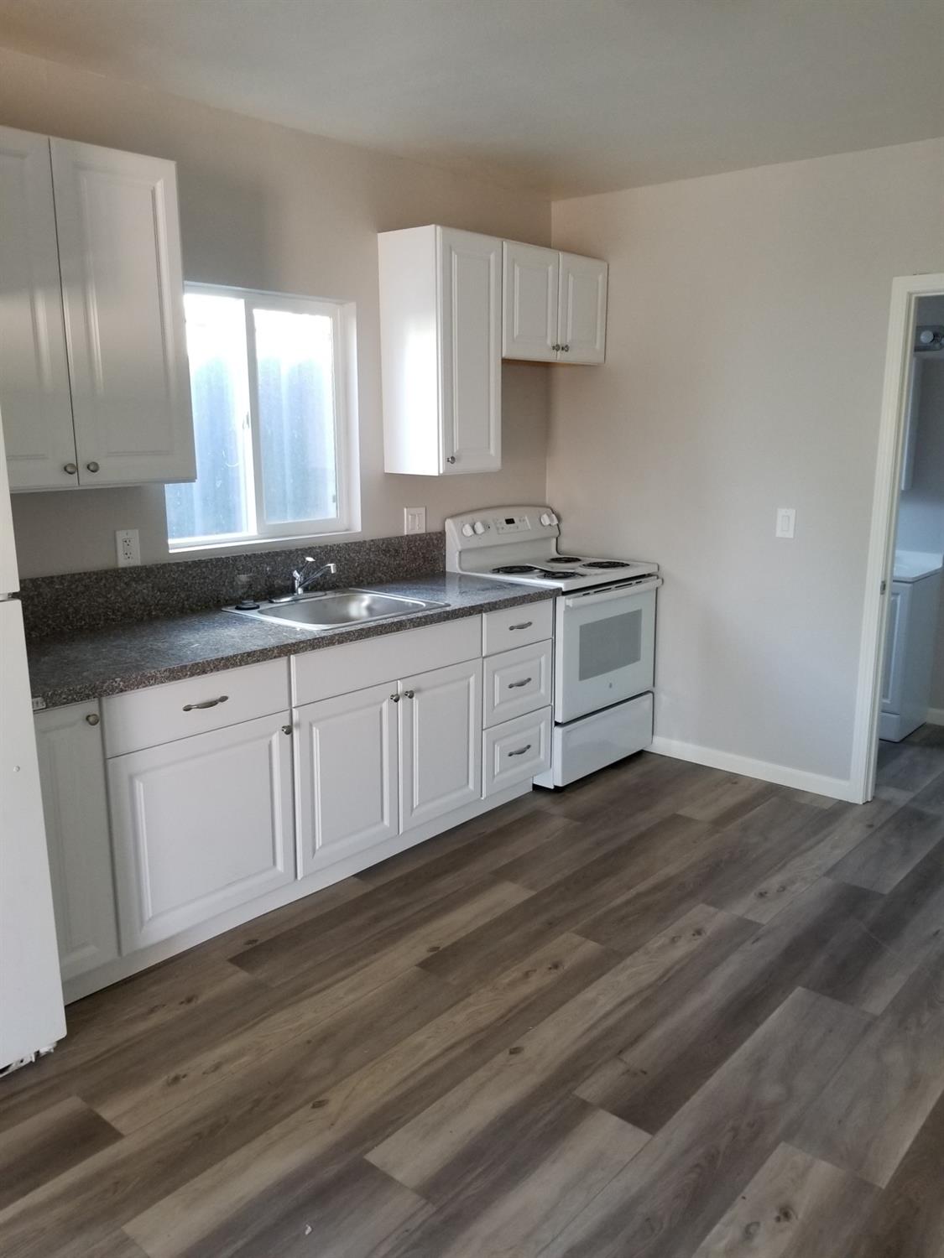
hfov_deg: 53.1
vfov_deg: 67.3
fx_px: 945
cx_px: 472
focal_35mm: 26
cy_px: 629
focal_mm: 4.25
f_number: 1.7
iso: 160
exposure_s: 1/30
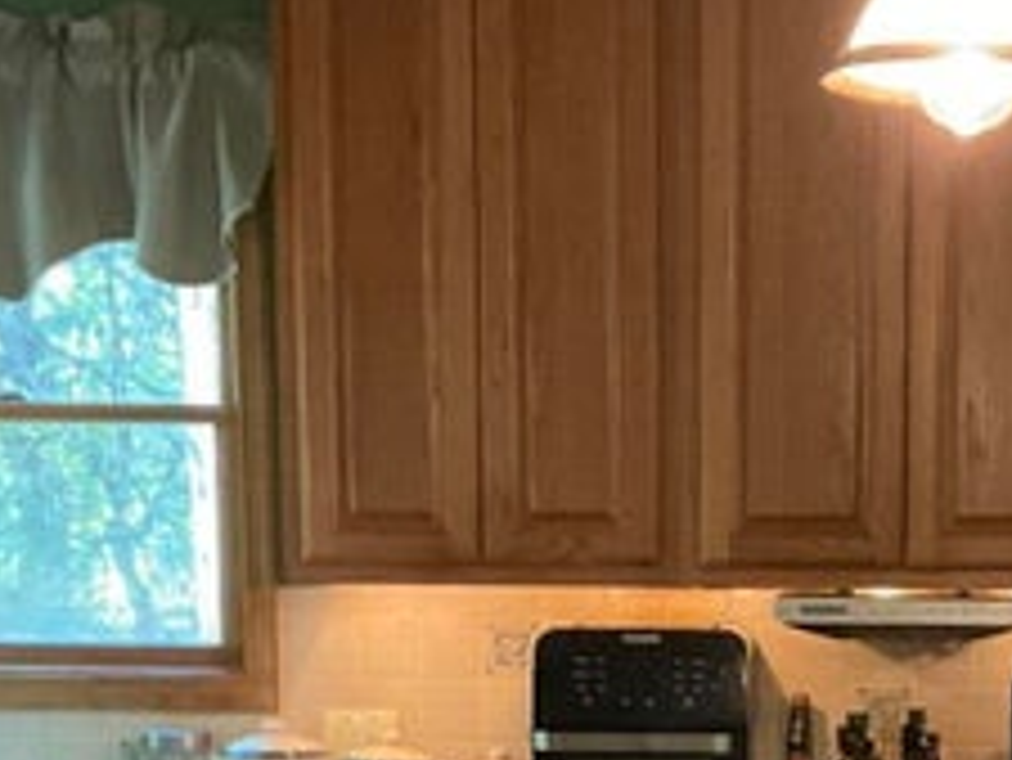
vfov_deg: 12.9
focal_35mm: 110
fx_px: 3218
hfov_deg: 17.7
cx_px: 794
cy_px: 1034
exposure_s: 1/40
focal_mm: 3
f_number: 1.8
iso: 320
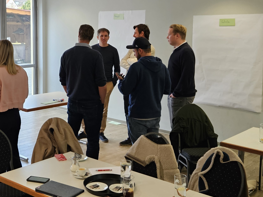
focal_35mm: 55
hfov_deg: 34.7
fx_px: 418
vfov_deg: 26.5
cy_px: 71
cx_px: 92
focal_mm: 5.4
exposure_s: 1/100
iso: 160
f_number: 1.8
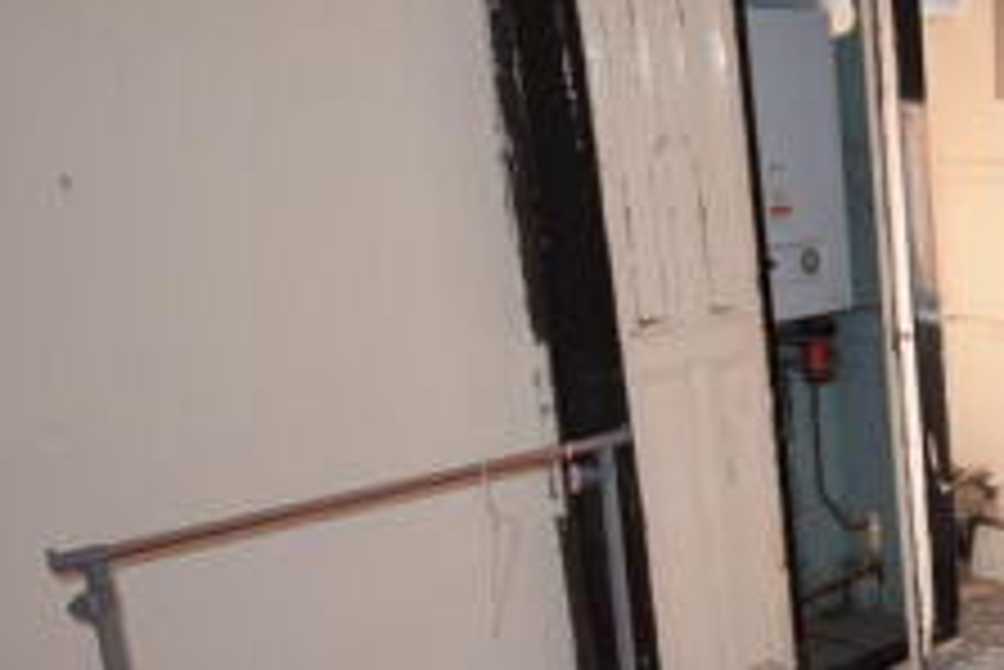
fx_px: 1228
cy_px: 434
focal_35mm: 44
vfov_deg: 30.4
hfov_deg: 36.3
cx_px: 1150
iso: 800
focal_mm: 10
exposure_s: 1/100
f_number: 5
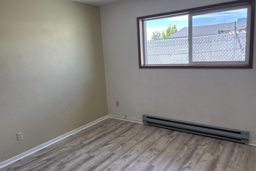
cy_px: 84
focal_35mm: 28
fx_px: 199
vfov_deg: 46.4
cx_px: 130
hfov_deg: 65.5
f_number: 1.6
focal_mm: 5.96
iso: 80
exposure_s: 1/120
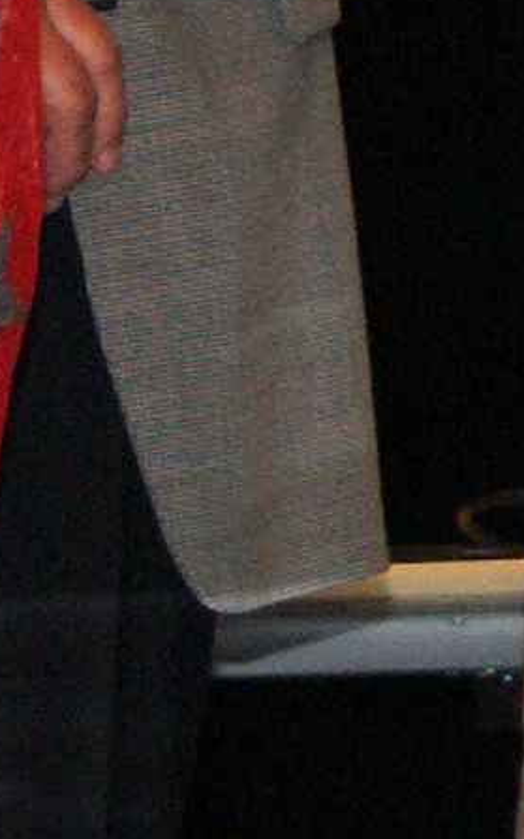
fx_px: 15164
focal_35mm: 663
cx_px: 1174
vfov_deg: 3.2
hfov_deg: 2.0
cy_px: -599
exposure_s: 1/80
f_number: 5.6
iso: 400
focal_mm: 50
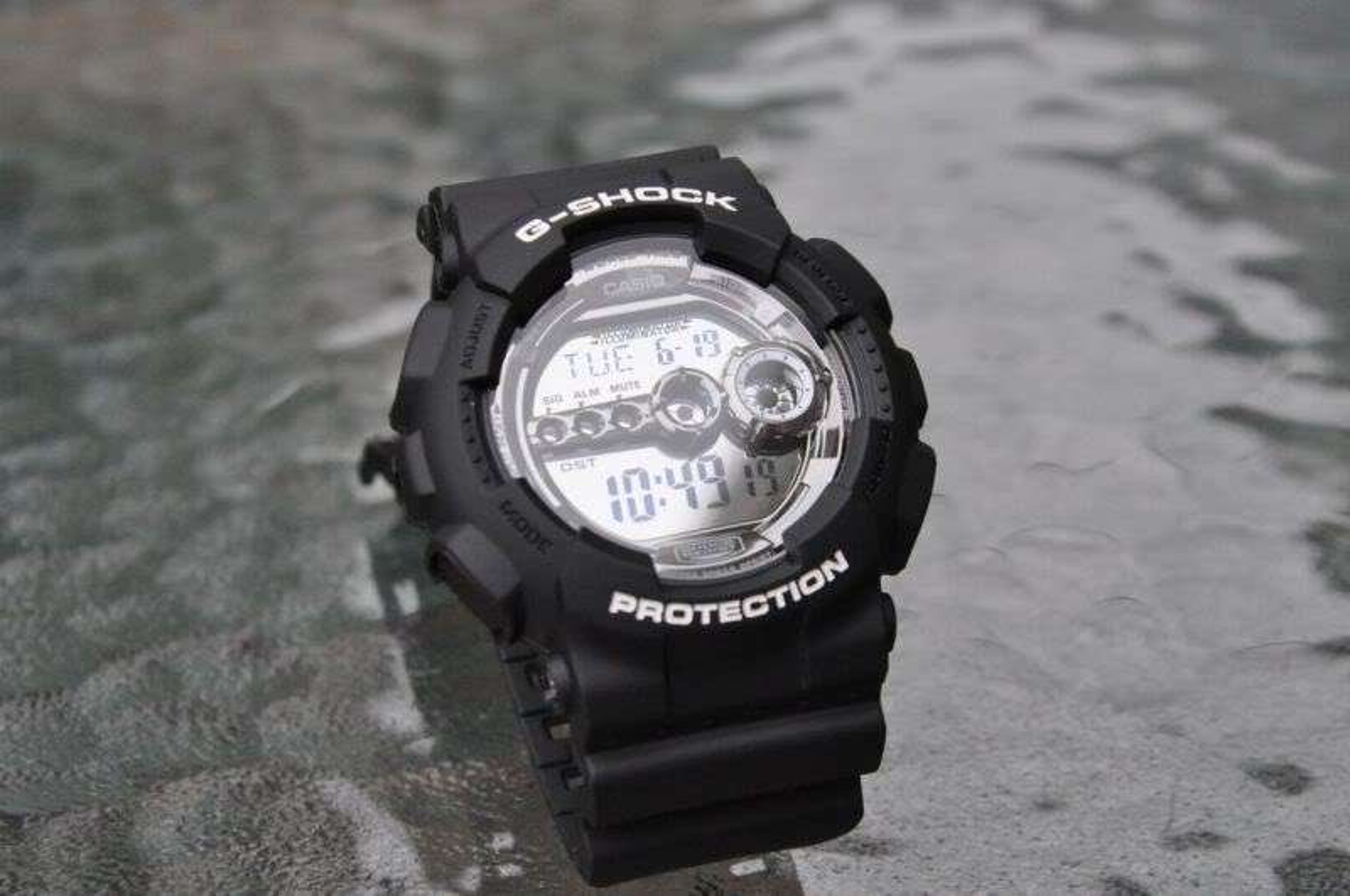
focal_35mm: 120
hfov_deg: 17.1
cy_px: 448
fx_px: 4494
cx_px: 675
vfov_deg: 11.4
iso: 2500
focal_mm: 80
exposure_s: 1/1600
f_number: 10
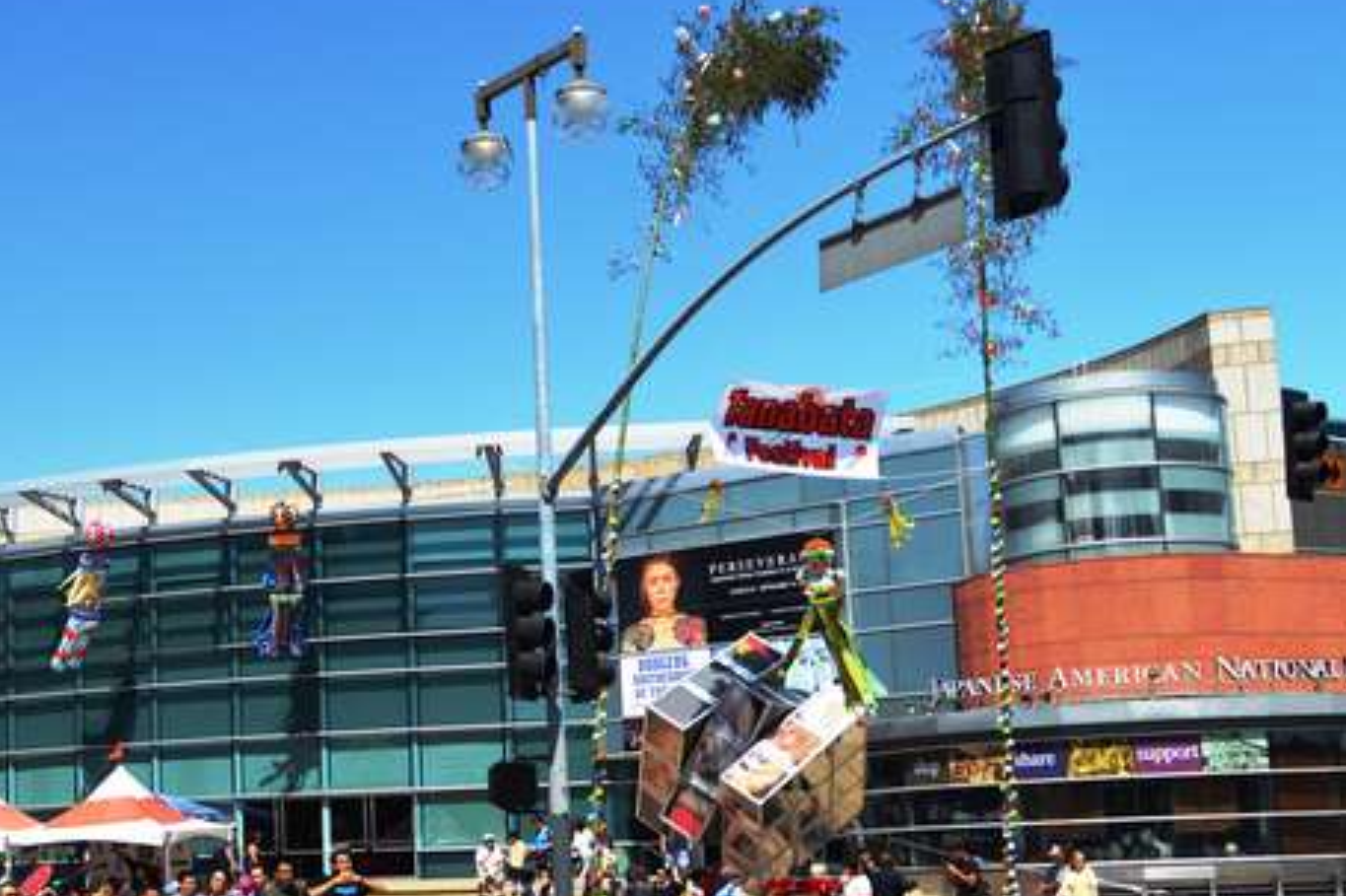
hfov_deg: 33.9
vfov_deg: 23.3
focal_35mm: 58
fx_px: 2168
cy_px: 556
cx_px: 370
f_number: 4.5
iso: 400
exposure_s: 1/1000
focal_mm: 22
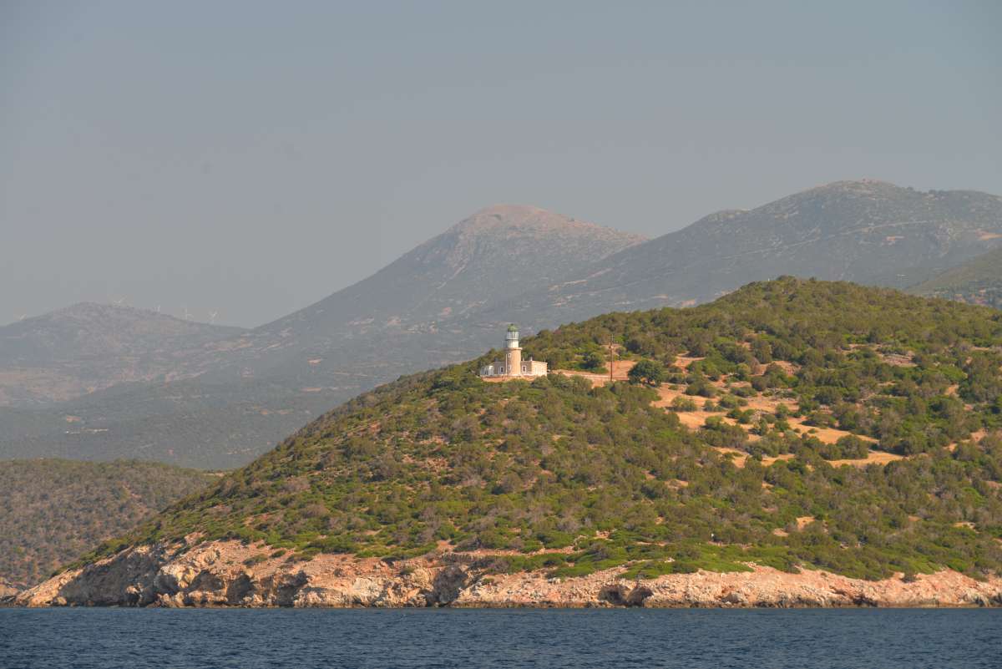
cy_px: 334
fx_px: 3341
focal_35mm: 120
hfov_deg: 17.1
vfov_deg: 11.4
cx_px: 501
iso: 200
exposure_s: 1/200
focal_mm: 120
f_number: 6.3
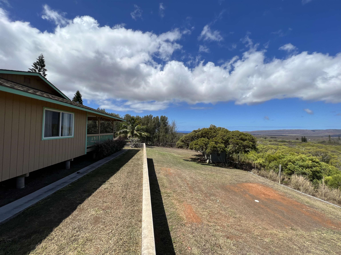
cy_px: 128
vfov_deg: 89.9
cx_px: 170
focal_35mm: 13
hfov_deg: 106.2
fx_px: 128
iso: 32
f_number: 1.8
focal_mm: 1.57
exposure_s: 1/2370
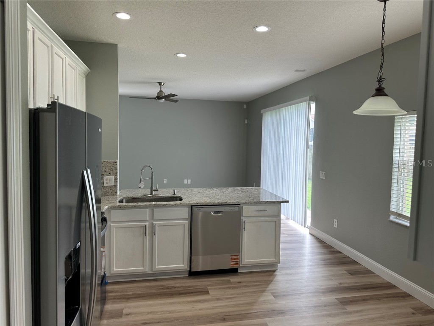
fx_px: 301
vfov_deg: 56.8
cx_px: 217
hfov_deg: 71.6
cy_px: 163
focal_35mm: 24
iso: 80
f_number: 1.78
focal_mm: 6.86
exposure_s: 1/214
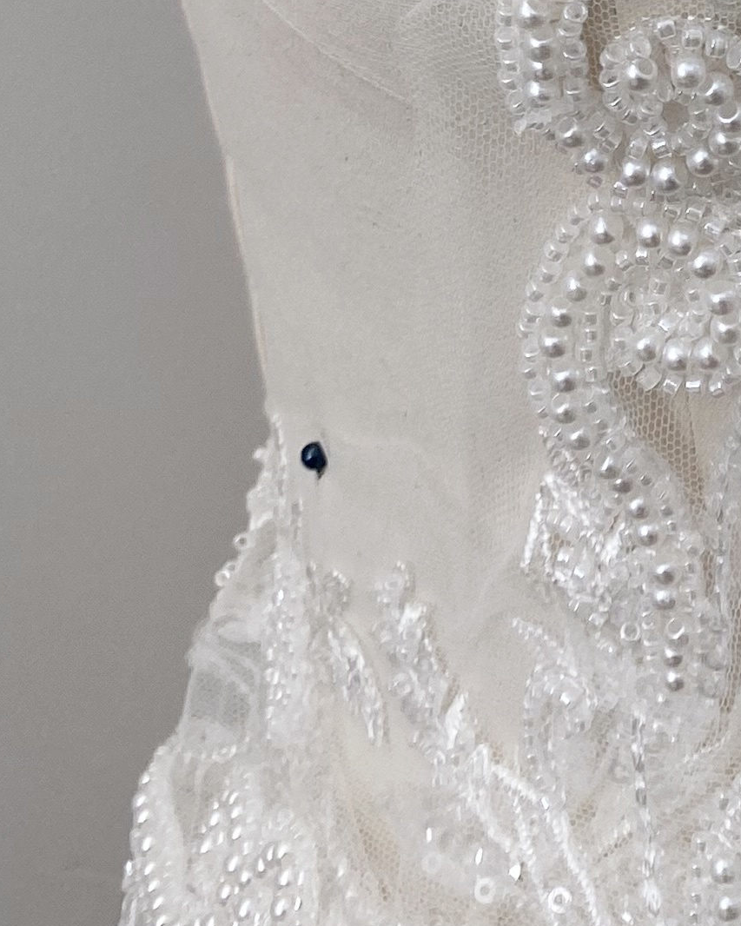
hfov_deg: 15.0
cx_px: 1088
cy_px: -314
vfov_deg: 18.4
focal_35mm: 96
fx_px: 2631
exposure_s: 1/149
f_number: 1.8
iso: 32
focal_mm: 4.25
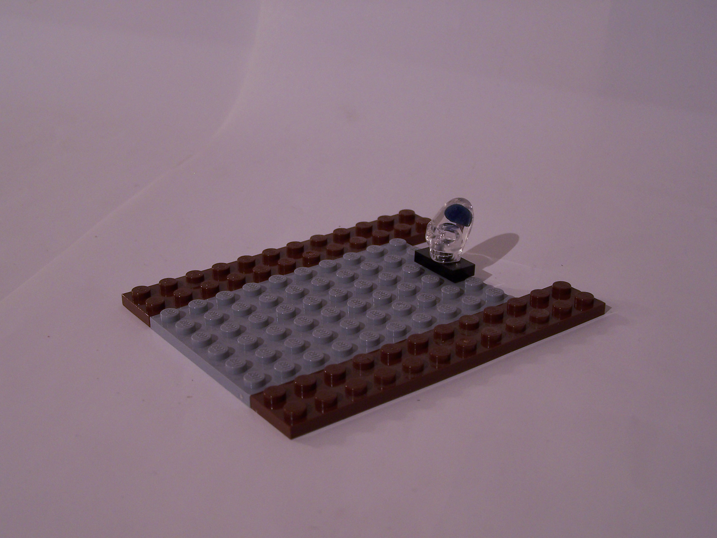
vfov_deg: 24.8
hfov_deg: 32.7
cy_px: 269
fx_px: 1222
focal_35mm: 59
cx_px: 358
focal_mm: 9.8
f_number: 3.1
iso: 80
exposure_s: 1/4
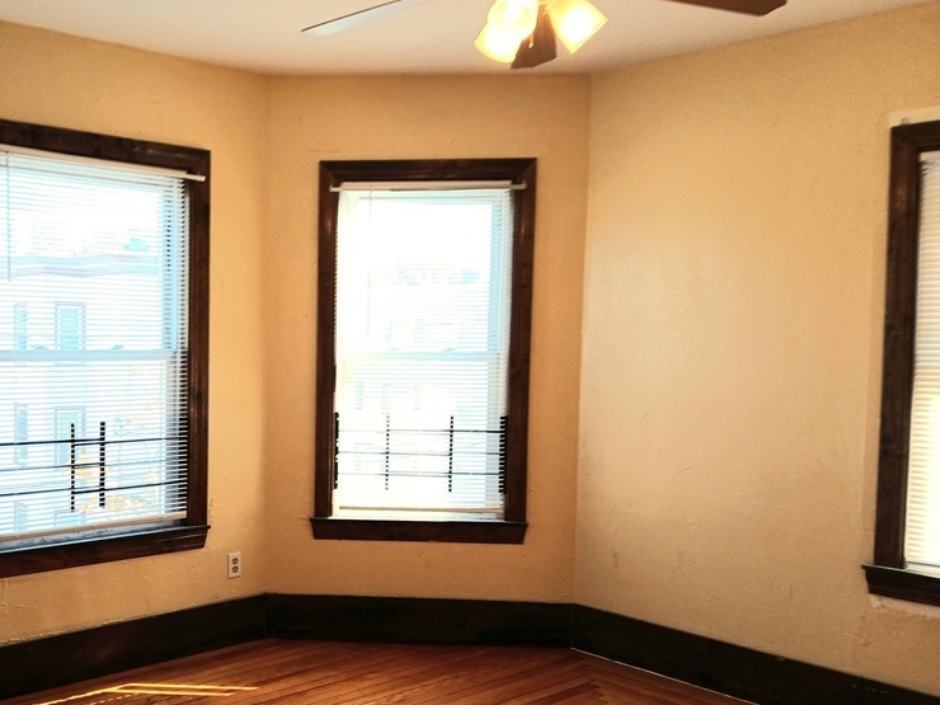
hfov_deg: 50.4
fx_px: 978
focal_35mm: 36
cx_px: 307
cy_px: 389
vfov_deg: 39.6
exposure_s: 1/60.2
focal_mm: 3.98
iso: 32
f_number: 1.8
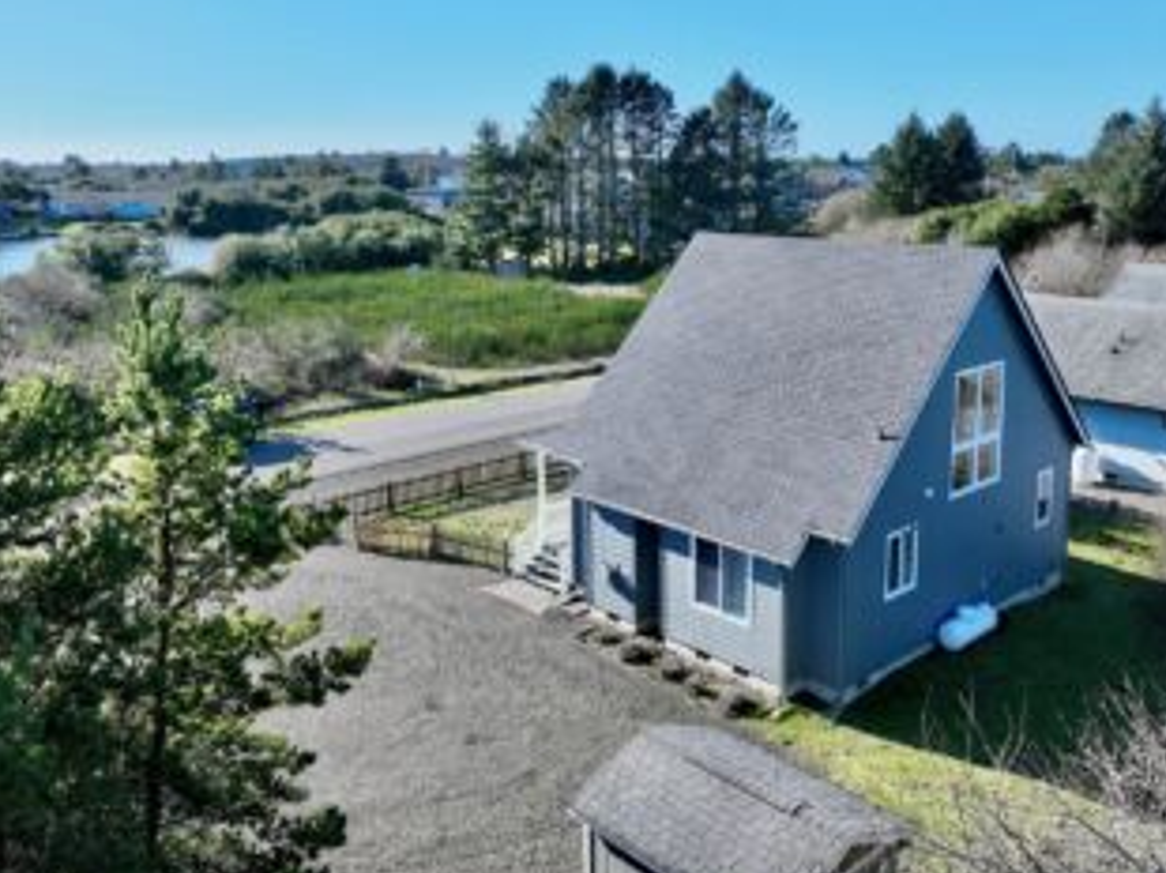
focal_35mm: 31
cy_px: 346
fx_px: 1043
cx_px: 677
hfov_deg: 58.1
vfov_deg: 45.1
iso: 400
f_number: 2.8
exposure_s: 1/2500
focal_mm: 12.29
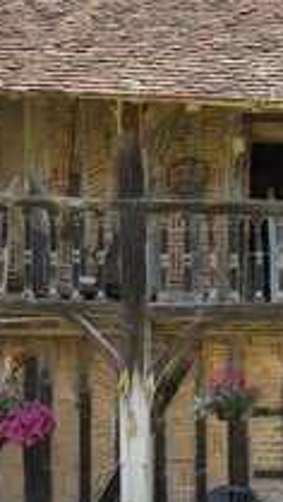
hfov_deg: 11.3
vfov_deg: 21.1
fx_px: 1344
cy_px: 312
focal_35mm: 101
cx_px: 488
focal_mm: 48
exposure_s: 1/125
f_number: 5.6
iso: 200
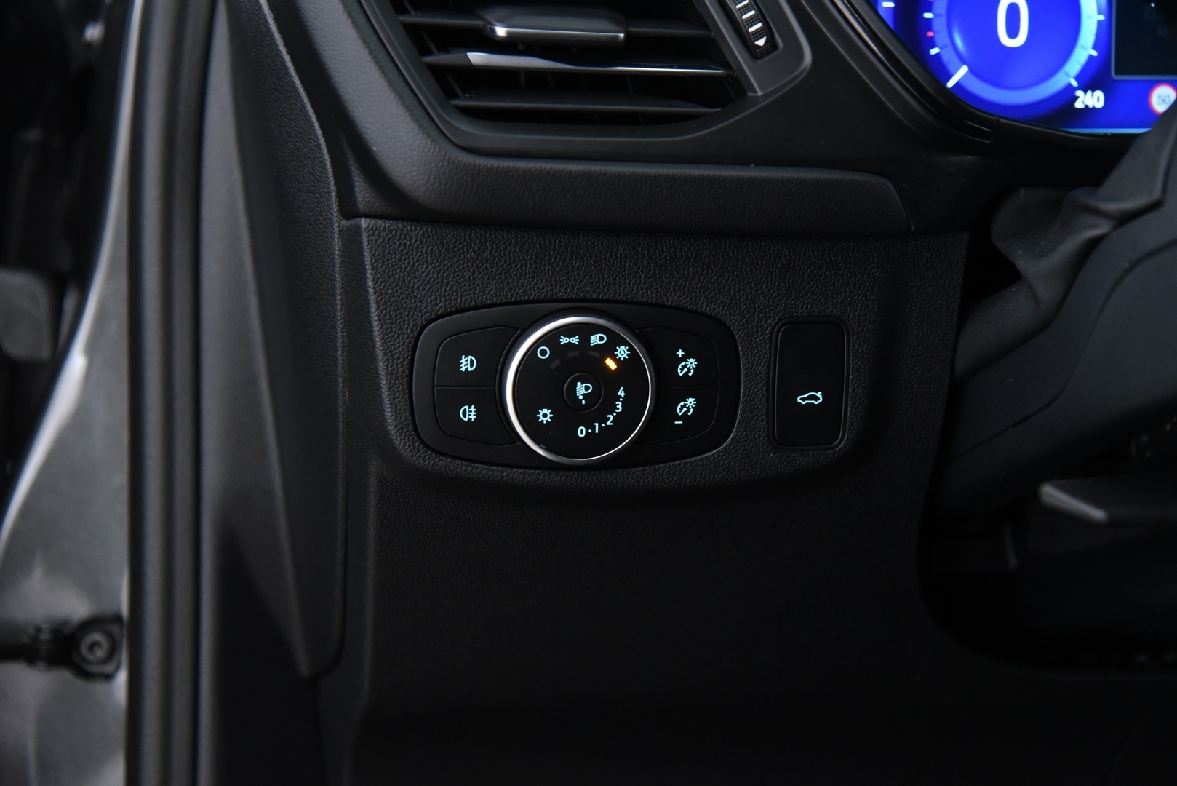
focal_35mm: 58
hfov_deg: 34.5
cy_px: 393
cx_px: 588
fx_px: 1897
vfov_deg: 23.4
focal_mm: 58
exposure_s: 1/20
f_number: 4
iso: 4000
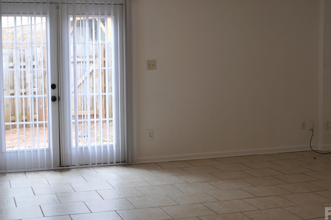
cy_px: 99
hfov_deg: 35.1
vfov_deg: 23.7
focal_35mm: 57
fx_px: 523
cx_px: 173
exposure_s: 1/50
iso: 200
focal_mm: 28
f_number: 3.5
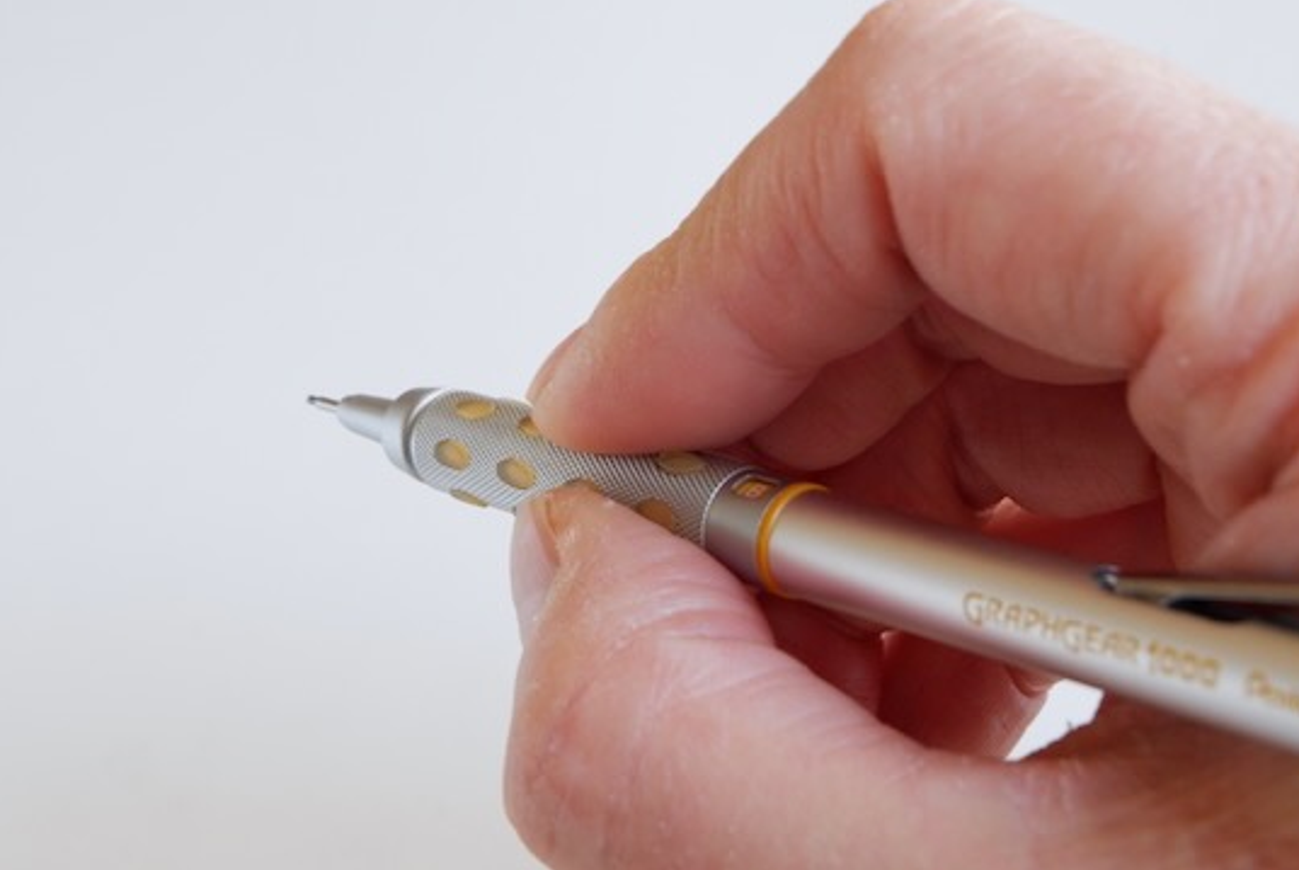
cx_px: 555
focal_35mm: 68
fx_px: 2457
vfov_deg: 20.1
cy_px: 460
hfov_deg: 29.6
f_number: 13
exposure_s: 1/30
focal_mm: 38.7
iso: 1600
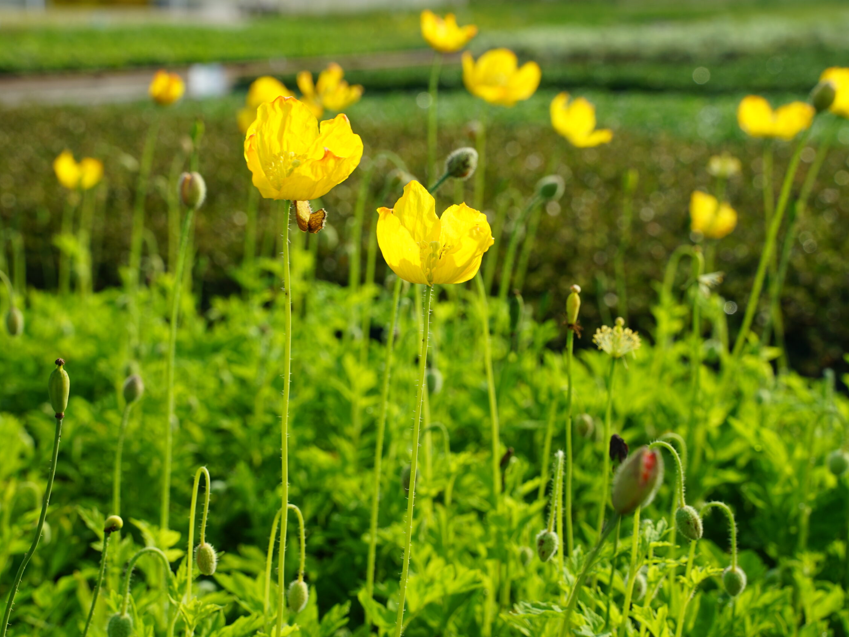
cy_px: 321
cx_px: 386
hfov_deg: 28.5
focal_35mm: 68
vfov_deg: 21.6
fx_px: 1668
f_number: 10
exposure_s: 1/125
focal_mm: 62
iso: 100
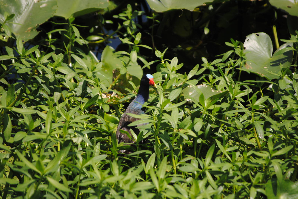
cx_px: 149
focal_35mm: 300
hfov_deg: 6.9
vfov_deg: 4.6
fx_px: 2486
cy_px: 100
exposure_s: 1/800
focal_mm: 200
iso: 200
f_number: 5.6
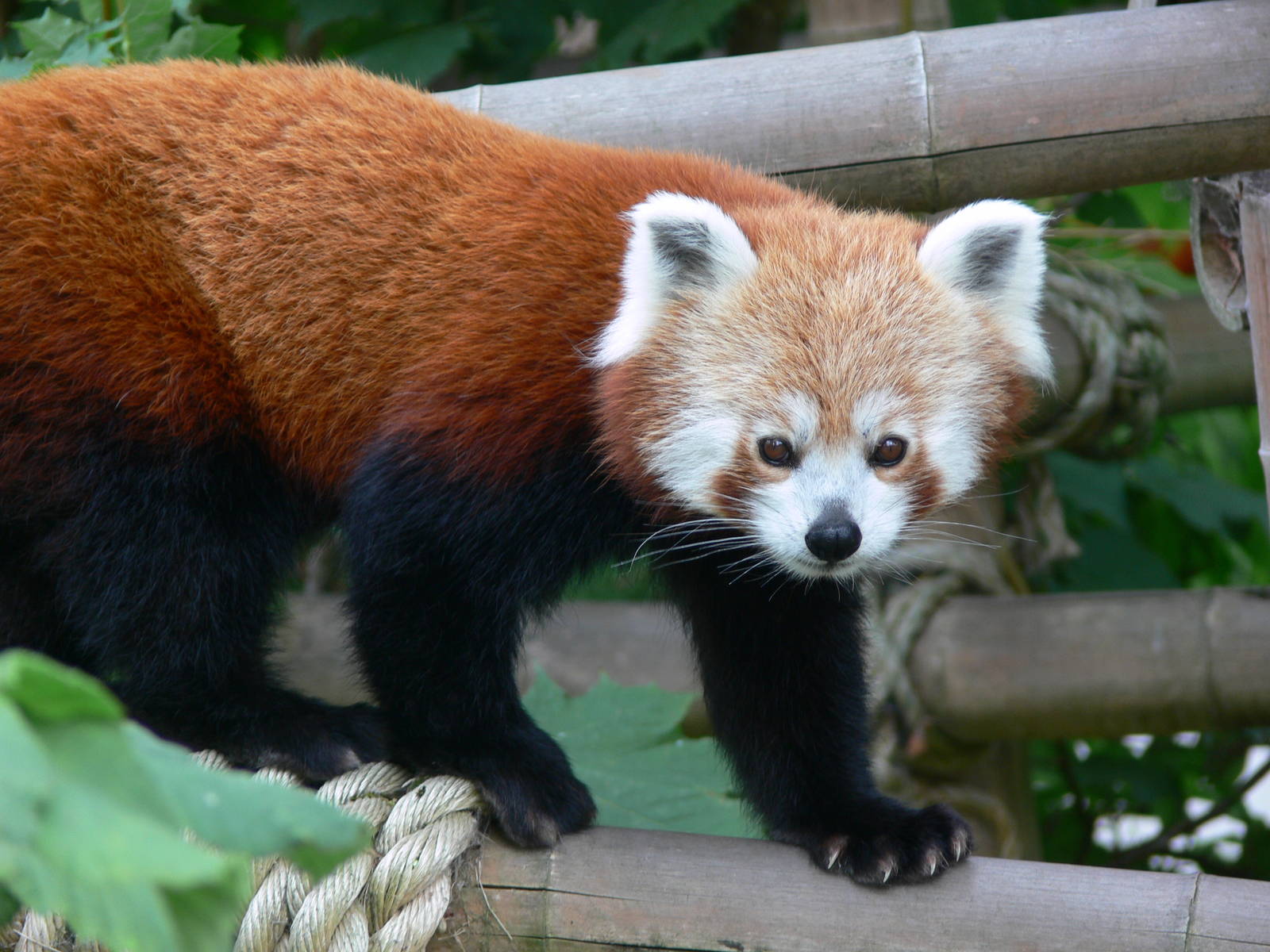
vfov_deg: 5.3
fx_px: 10309
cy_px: 476
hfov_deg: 7.0
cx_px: 635
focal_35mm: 281
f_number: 3.6
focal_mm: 59.5
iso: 80
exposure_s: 1/30
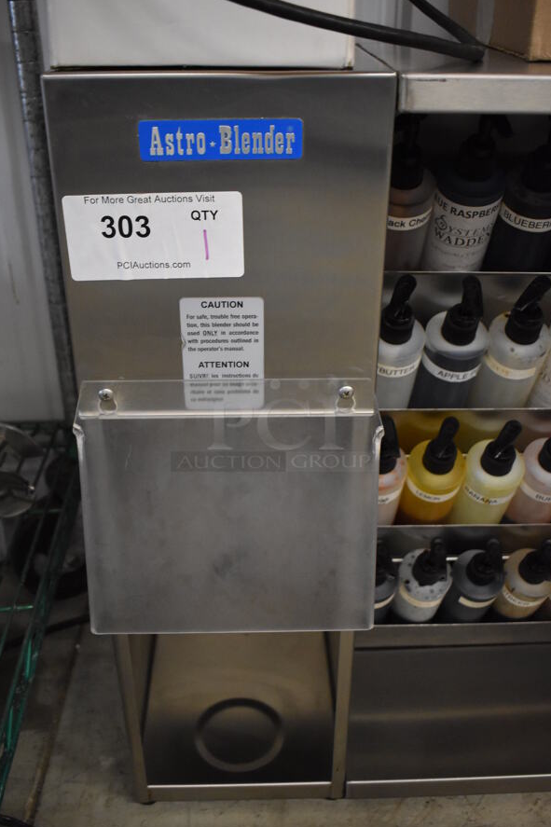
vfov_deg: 55.8
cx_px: 275
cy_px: 423
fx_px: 781
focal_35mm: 34
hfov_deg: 38.9
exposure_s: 1/125
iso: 3200
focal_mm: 22
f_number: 3.8
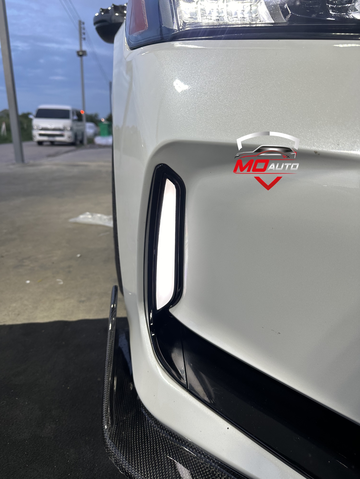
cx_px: 180
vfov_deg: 71.6
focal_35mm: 24
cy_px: 240
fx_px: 333
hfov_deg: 56.8
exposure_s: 1/100
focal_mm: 6.86
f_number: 1.78
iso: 64
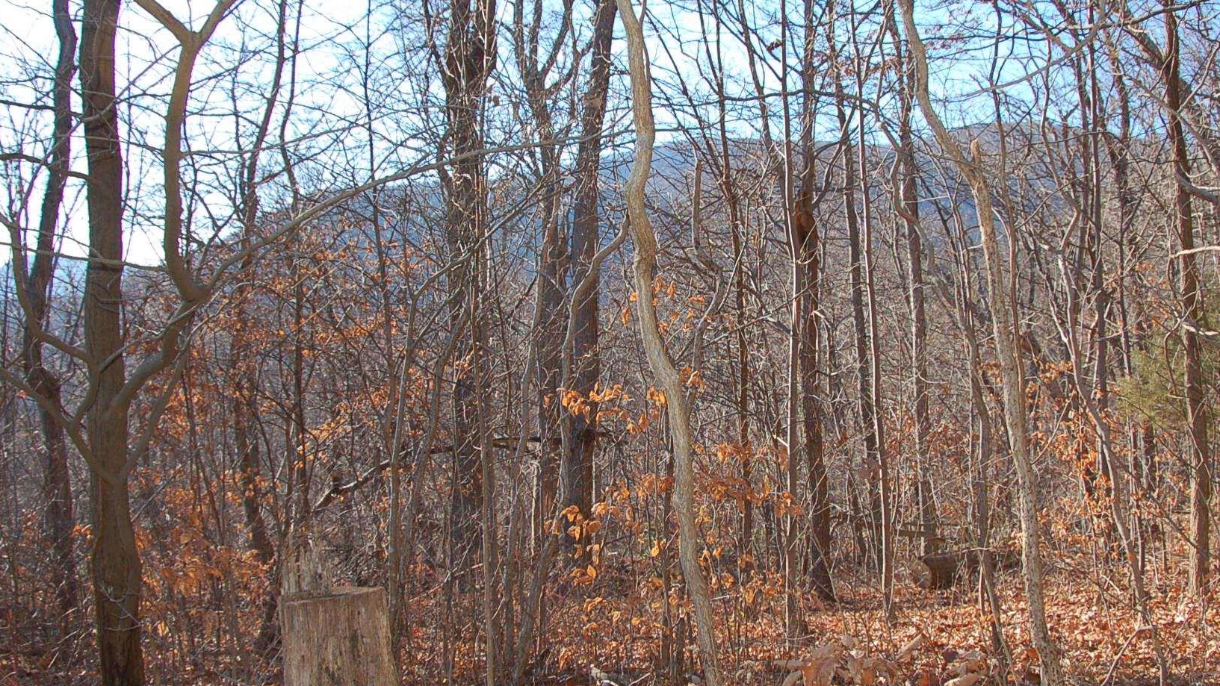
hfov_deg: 51.6
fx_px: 1262
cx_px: 653
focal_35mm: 39
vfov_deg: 30.4
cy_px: 325
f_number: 5
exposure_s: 1/500
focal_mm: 18
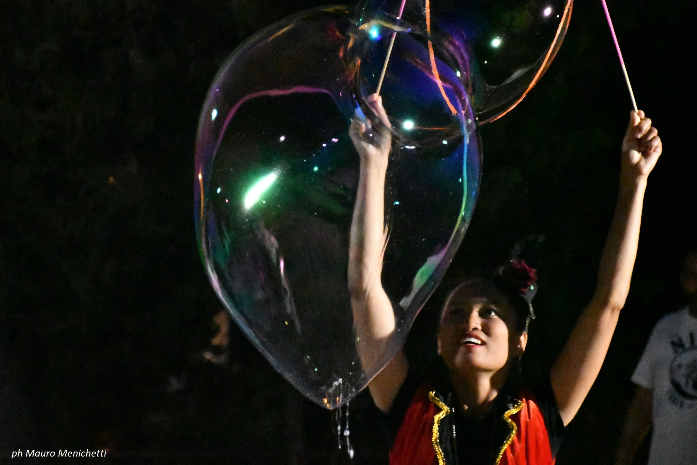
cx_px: 348
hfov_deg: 15.2
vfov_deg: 10.2
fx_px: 2613
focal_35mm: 135
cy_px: 232
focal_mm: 90
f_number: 5.3
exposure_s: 1/250
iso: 51200
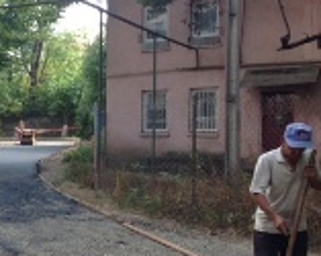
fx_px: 673
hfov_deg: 25.0
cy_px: 159
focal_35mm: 71
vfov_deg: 21.5
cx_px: -29
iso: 50
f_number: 2.4
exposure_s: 1/250
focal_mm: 4.13
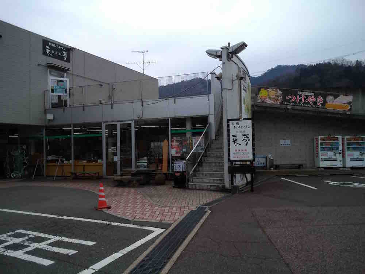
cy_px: 137
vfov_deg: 51.4
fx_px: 285
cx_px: 182
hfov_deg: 65.3
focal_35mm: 27
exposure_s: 1/439
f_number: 2.4
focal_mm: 2.87
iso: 40
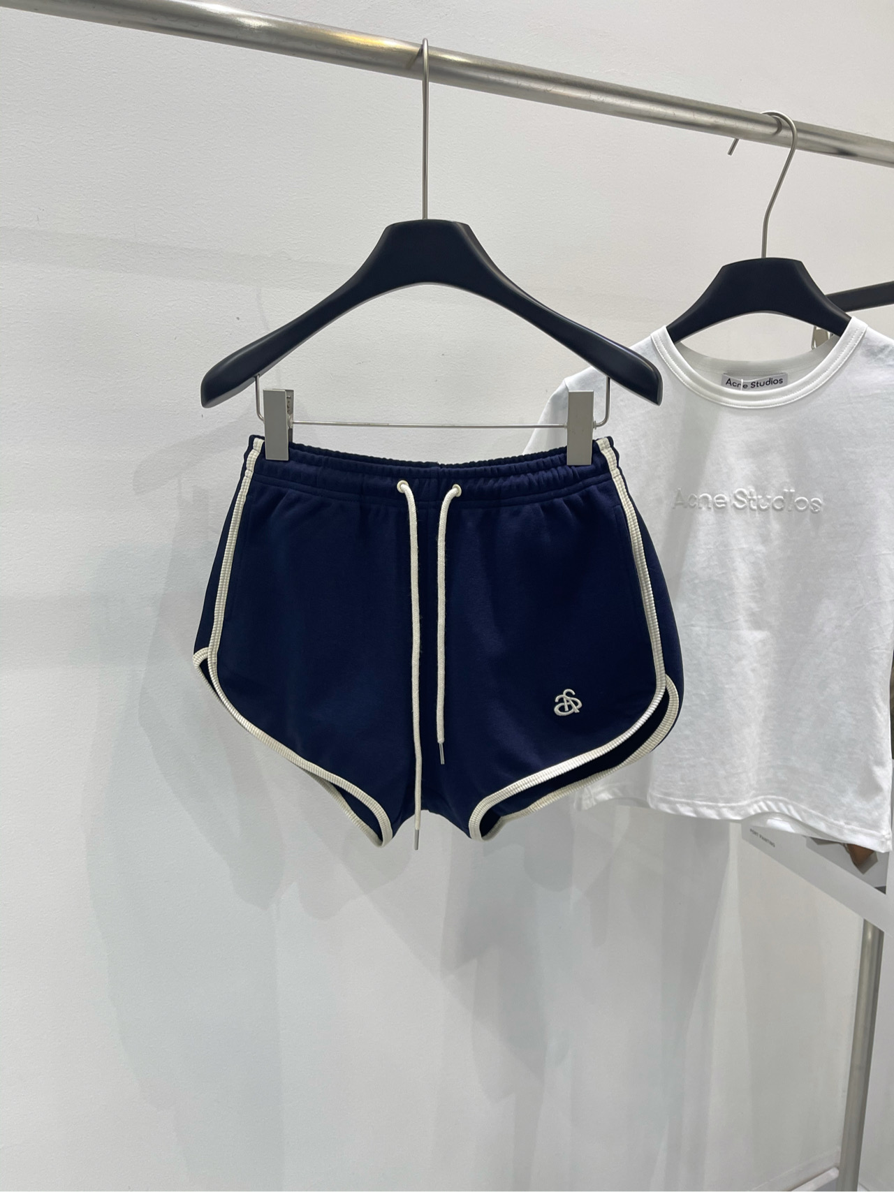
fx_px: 895
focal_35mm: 26
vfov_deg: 67.3
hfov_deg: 53.1
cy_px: 596
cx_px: 447
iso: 125
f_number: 1.6
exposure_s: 1/100
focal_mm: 5.1
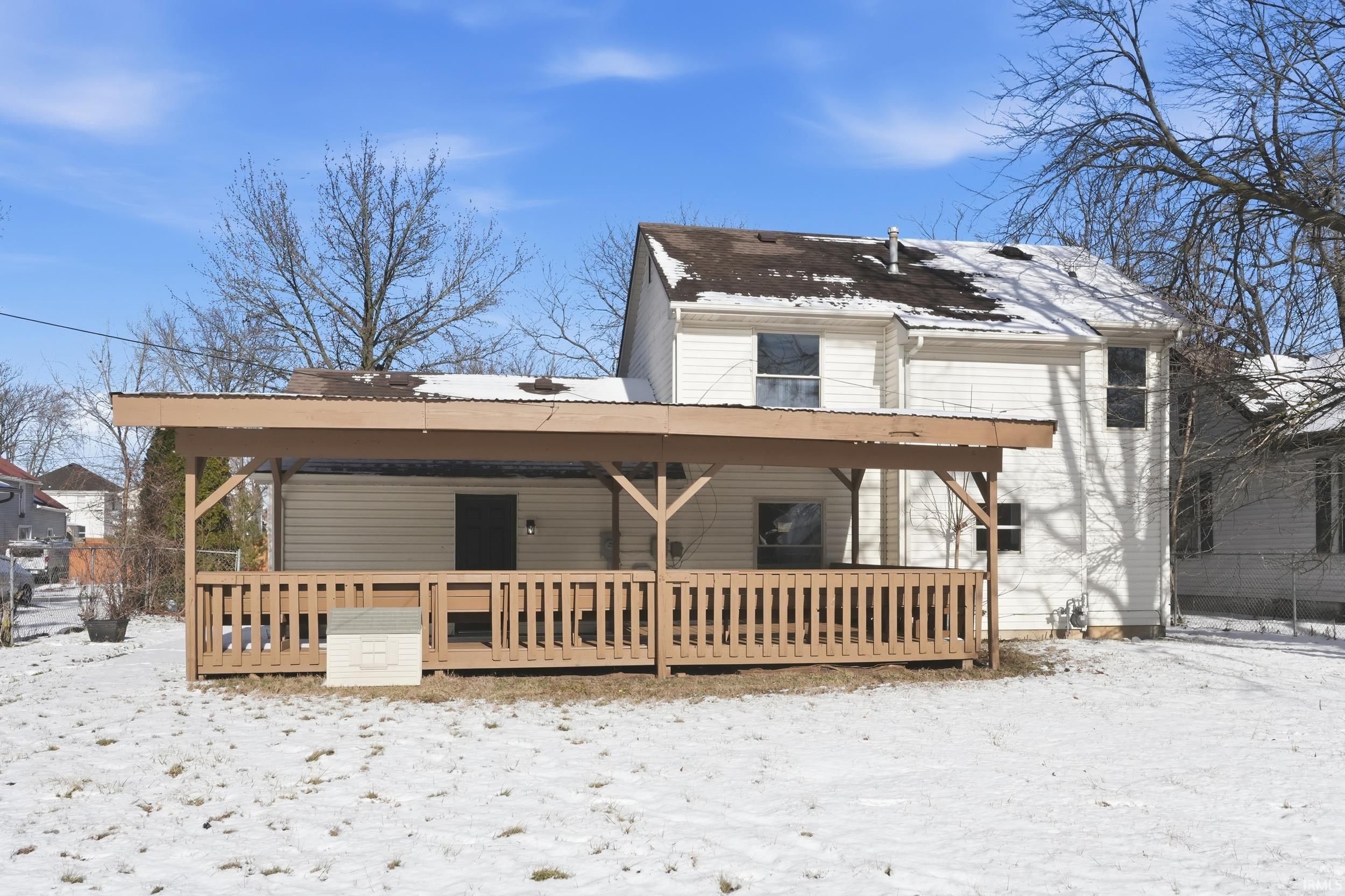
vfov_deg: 46.8
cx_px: 672
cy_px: 448
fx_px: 1037
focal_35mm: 28
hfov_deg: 65.9
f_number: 7.1
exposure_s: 1/4000
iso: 800
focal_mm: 18.5
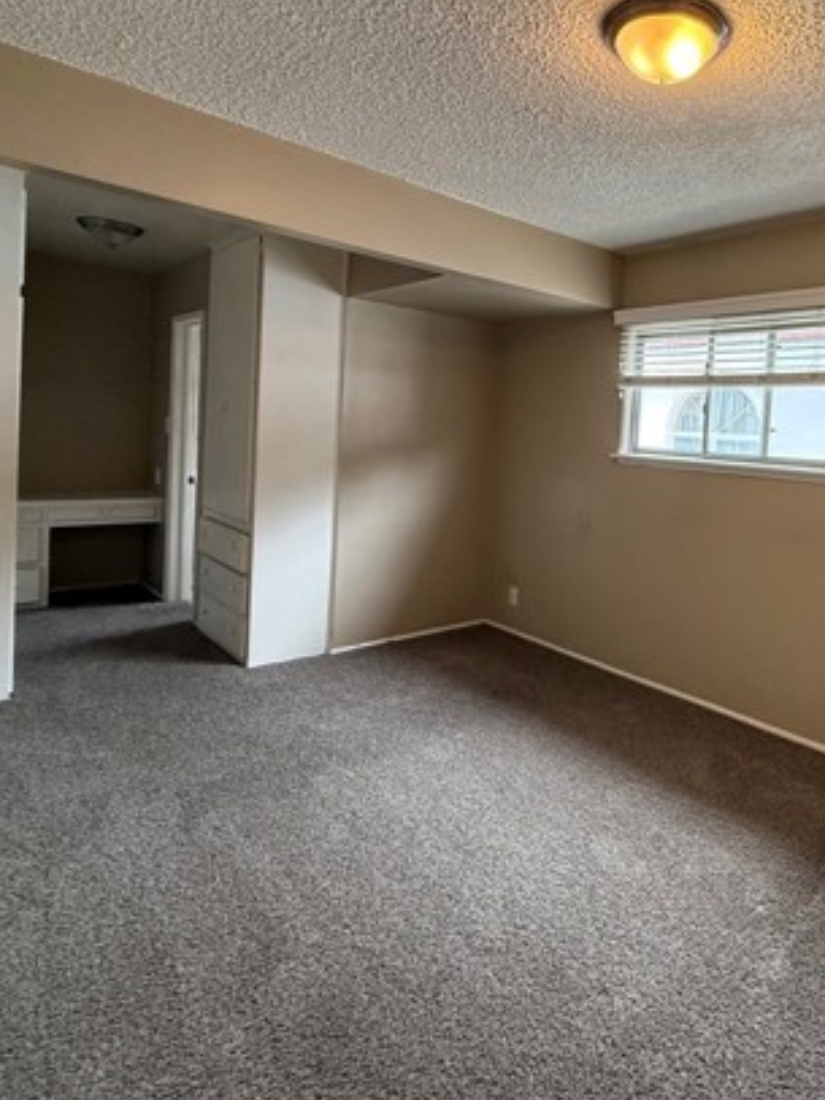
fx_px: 699
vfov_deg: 75.9
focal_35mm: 22
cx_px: 619
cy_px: 462
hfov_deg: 57.9
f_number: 2.2
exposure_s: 1/120
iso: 320
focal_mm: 2.22
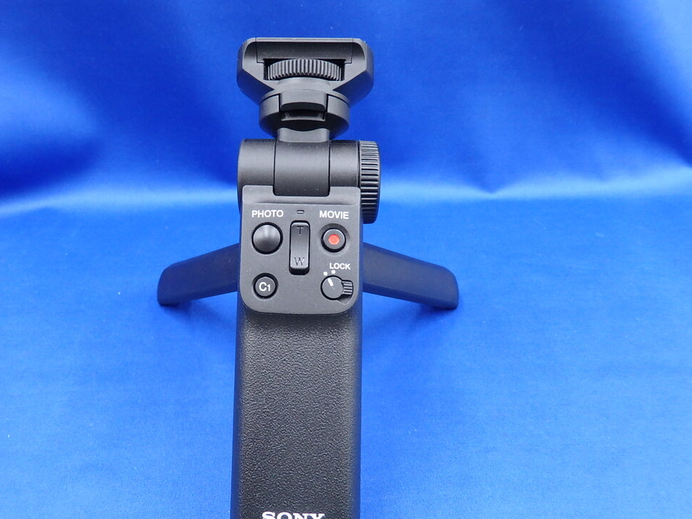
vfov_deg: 45.3
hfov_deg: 58.1
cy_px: 296
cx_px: 297
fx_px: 620
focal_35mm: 31
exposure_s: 1/30
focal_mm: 4.5
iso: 320
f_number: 3
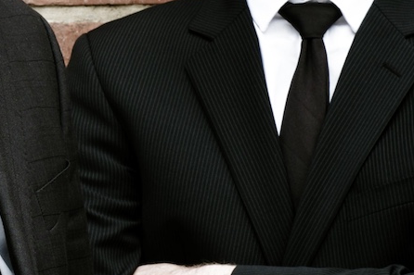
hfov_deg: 13.5
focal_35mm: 152
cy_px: -72
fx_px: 1747
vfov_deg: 8.9
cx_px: 128
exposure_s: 1/125
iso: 400
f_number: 8
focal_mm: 35
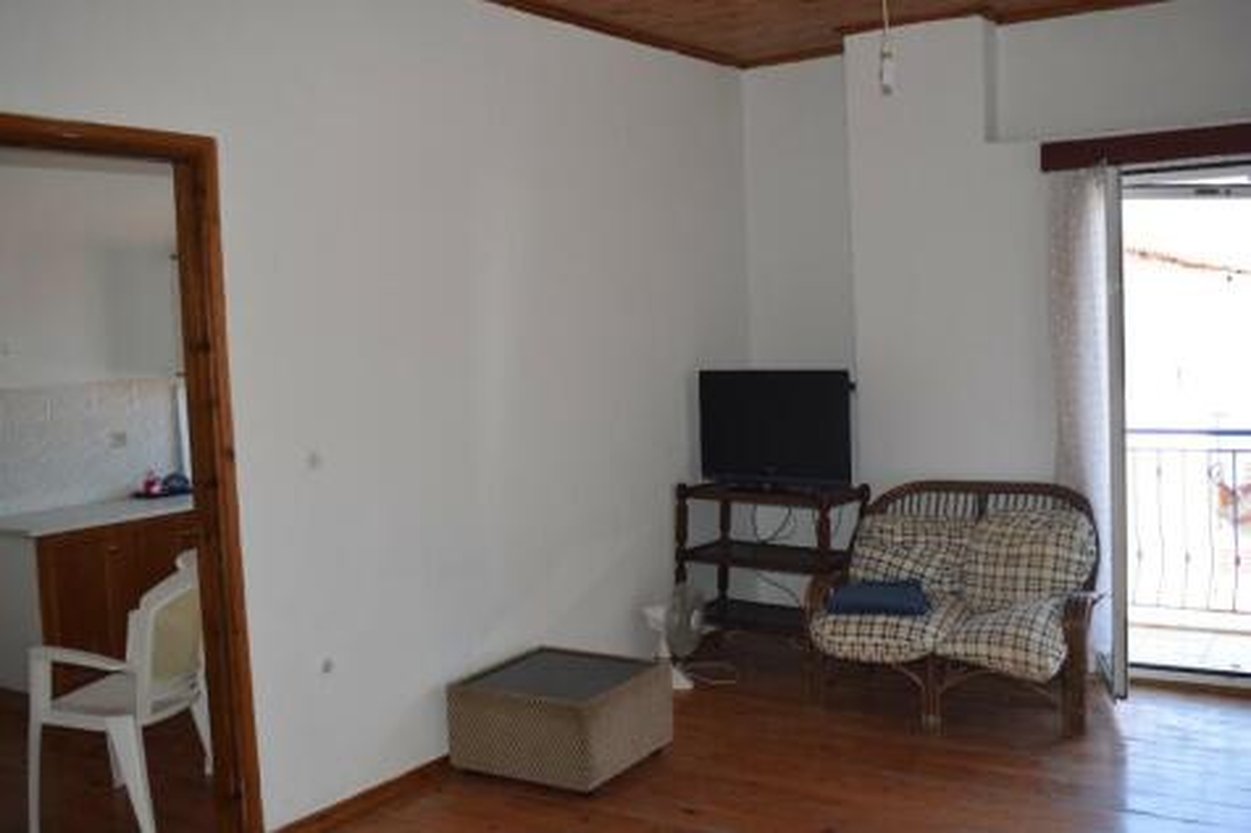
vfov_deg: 36.8
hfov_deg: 53.1
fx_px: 1250
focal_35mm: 36
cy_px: 416
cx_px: 626
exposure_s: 1/125
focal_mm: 24
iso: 500
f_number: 5.6
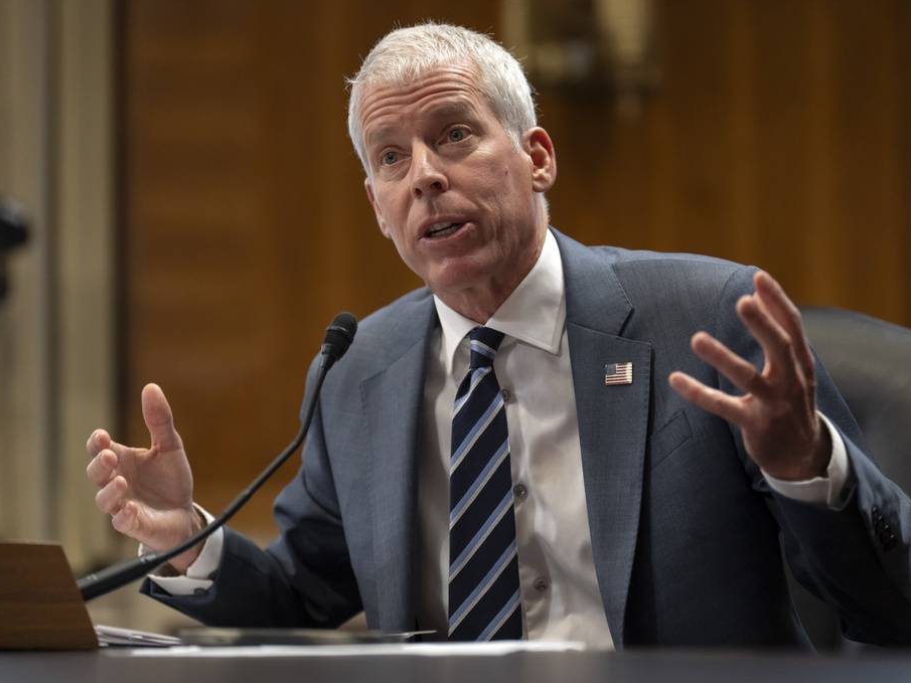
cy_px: 343
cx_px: 463
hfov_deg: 17.7
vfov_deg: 13.3
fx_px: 2922
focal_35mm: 111
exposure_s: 1/800
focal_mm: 102
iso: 4000
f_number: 2.8
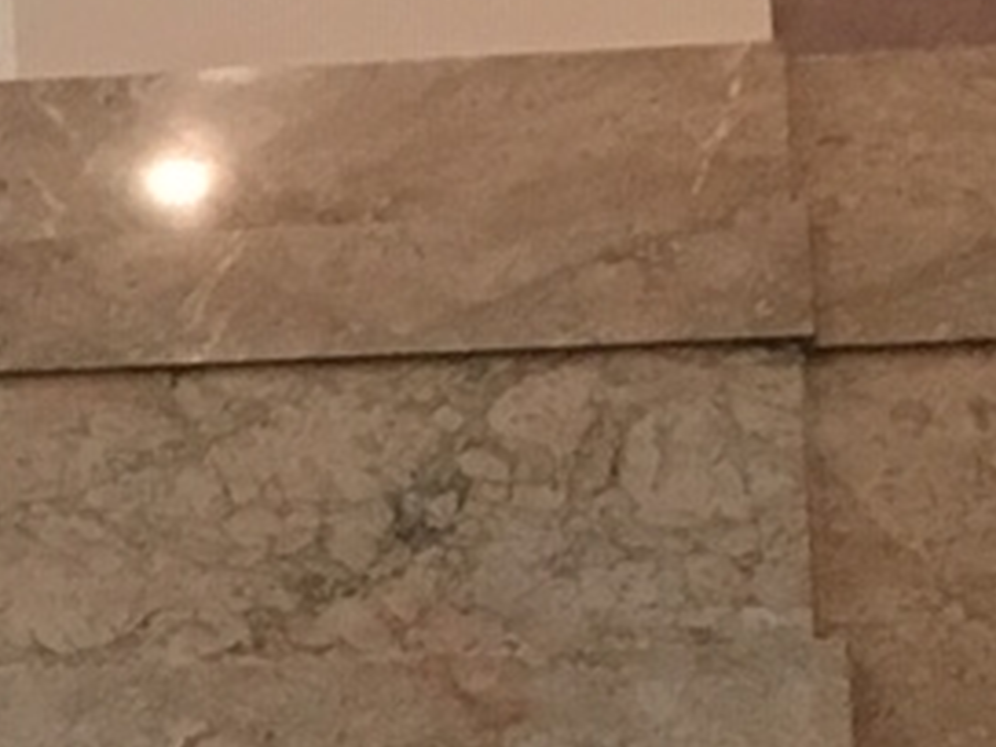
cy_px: 1655
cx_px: -1216
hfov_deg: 8.6
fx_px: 6186
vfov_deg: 6.6
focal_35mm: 215
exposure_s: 1/20
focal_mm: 4.15
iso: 200
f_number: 2.2
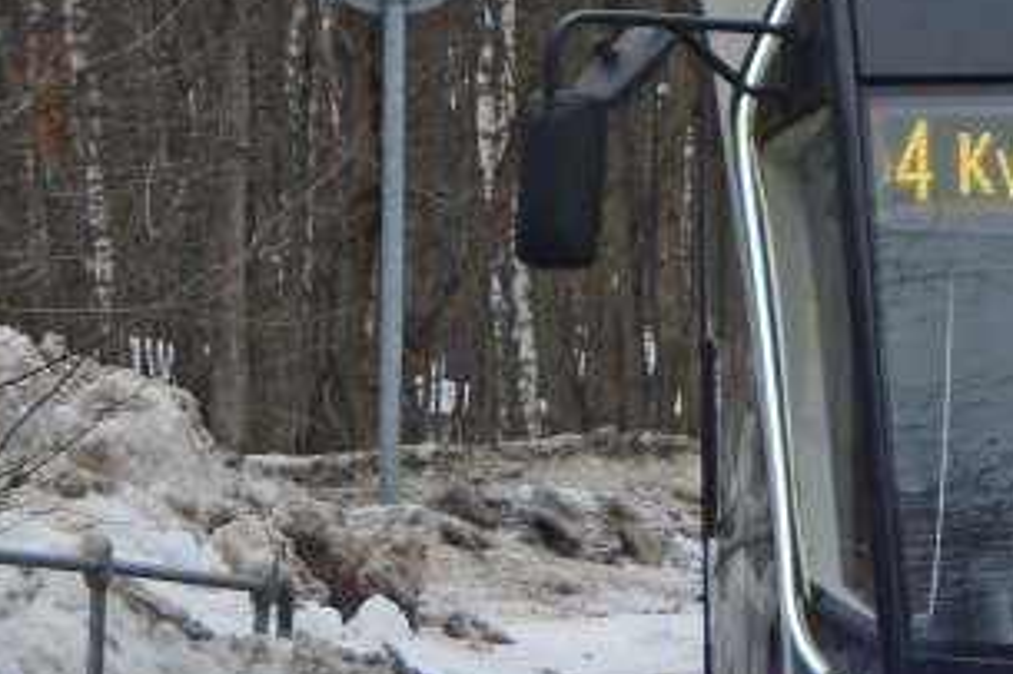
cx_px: 907
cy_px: -178
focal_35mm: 480
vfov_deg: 2.9
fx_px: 13503
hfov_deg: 4.3
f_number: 5
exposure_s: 1/100
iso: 100
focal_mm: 75
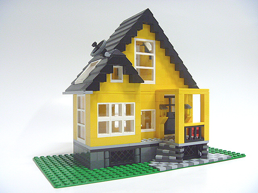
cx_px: 129
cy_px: 96
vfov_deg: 40.7
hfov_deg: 52.6
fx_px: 261
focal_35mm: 35
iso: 400
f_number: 3.5
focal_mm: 6.3
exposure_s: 1/15
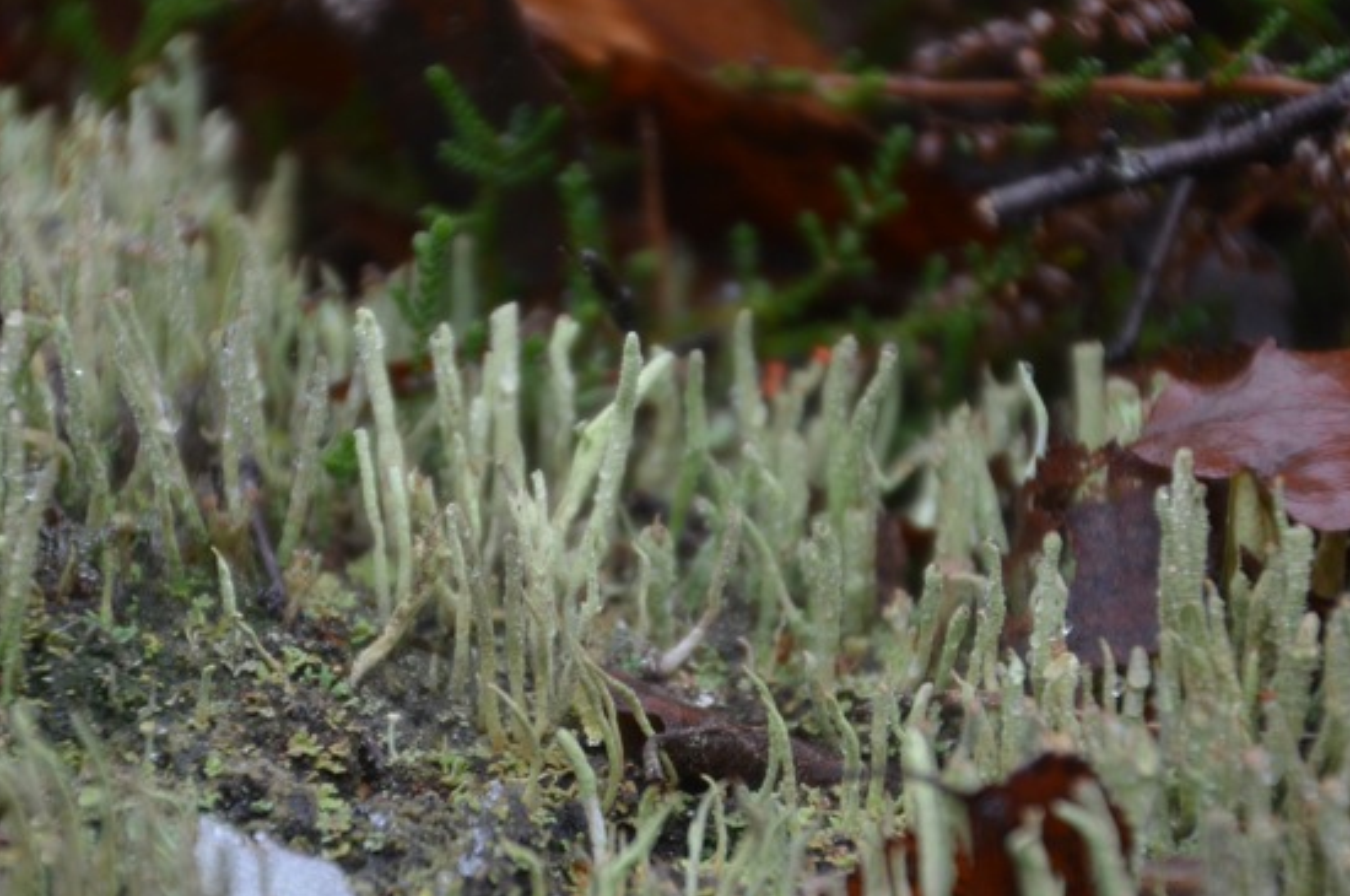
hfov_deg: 4.4
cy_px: 420
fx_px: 17636
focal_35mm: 471
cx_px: 690
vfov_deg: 2.9
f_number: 6.3
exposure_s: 1/125
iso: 640
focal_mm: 270
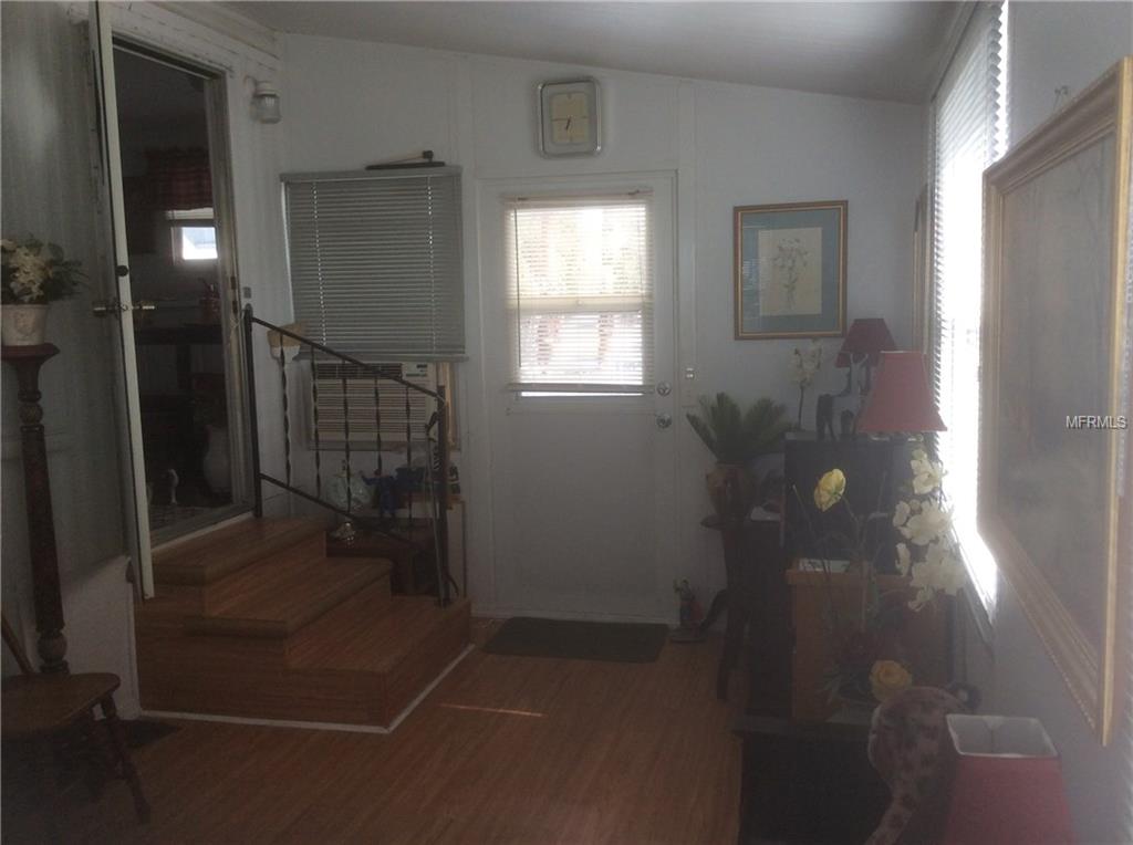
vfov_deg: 44.0
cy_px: 422
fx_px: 1045
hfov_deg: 56.9
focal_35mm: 32
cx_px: 566
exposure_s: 1/60
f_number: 2.4
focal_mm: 3.3
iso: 32
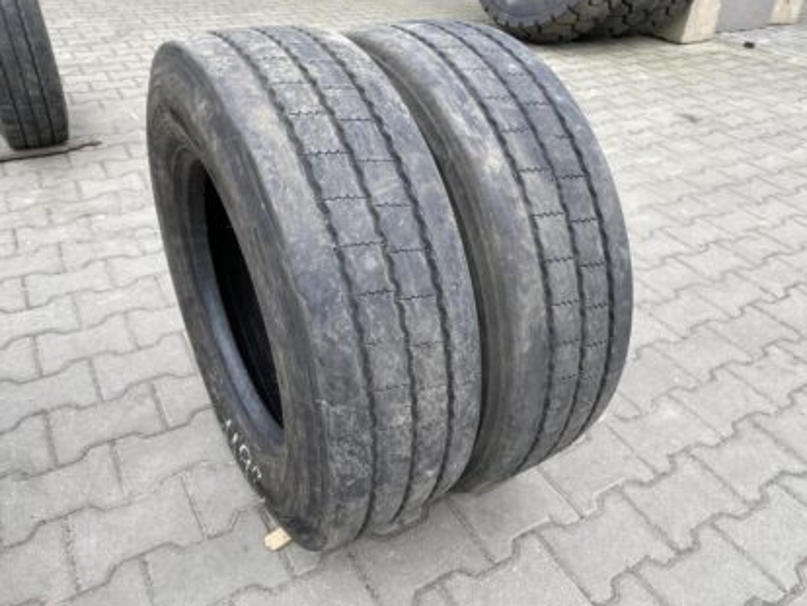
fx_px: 630
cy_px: 309
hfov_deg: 65.3
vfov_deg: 51.4
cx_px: 417
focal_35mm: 27
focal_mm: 4.25
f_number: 1.8
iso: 32
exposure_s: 1/273
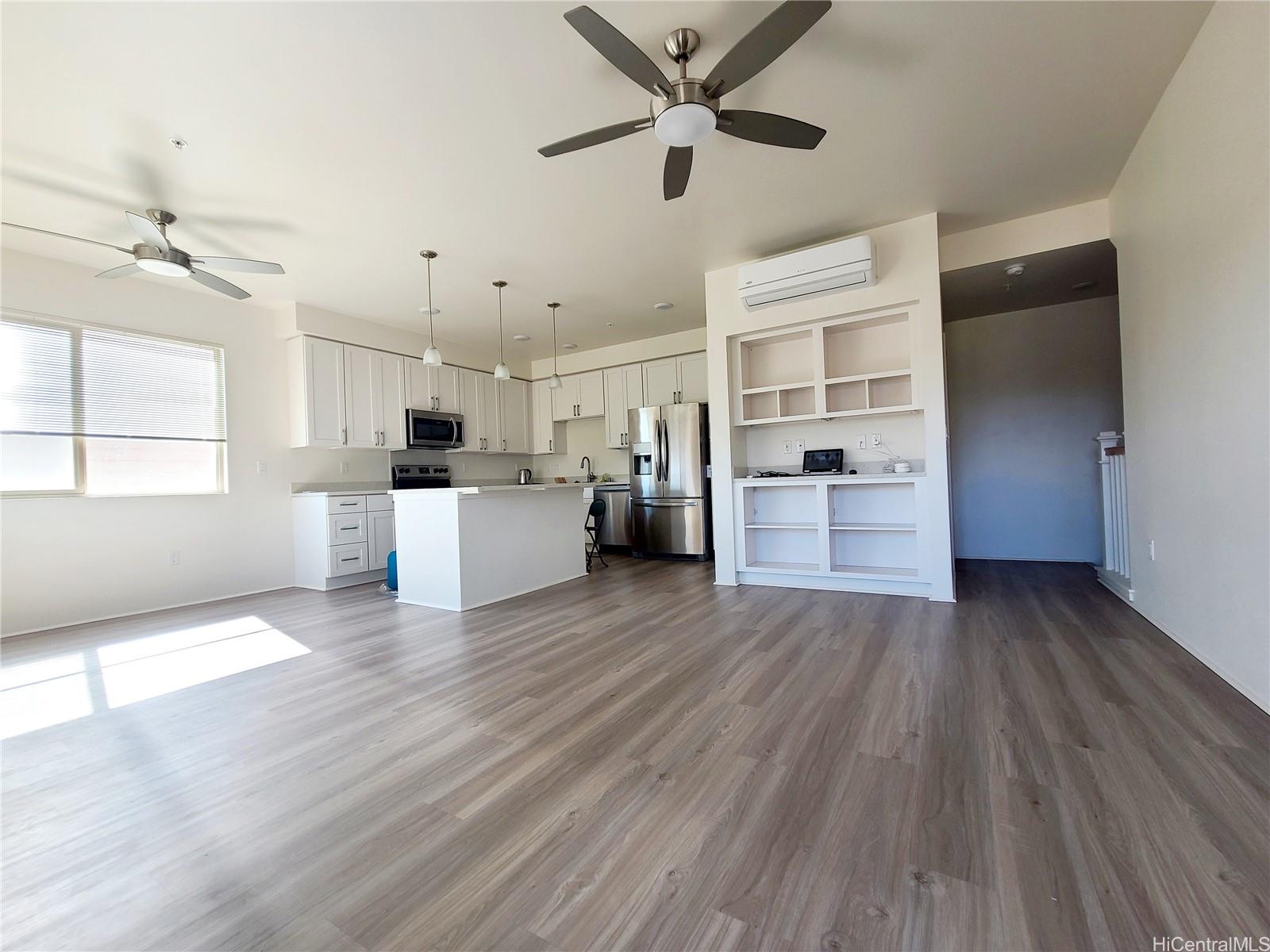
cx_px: 635
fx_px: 477
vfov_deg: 89.9
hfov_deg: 106.2
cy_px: 476
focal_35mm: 13
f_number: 2.2
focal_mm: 2.2
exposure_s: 1/119
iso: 100
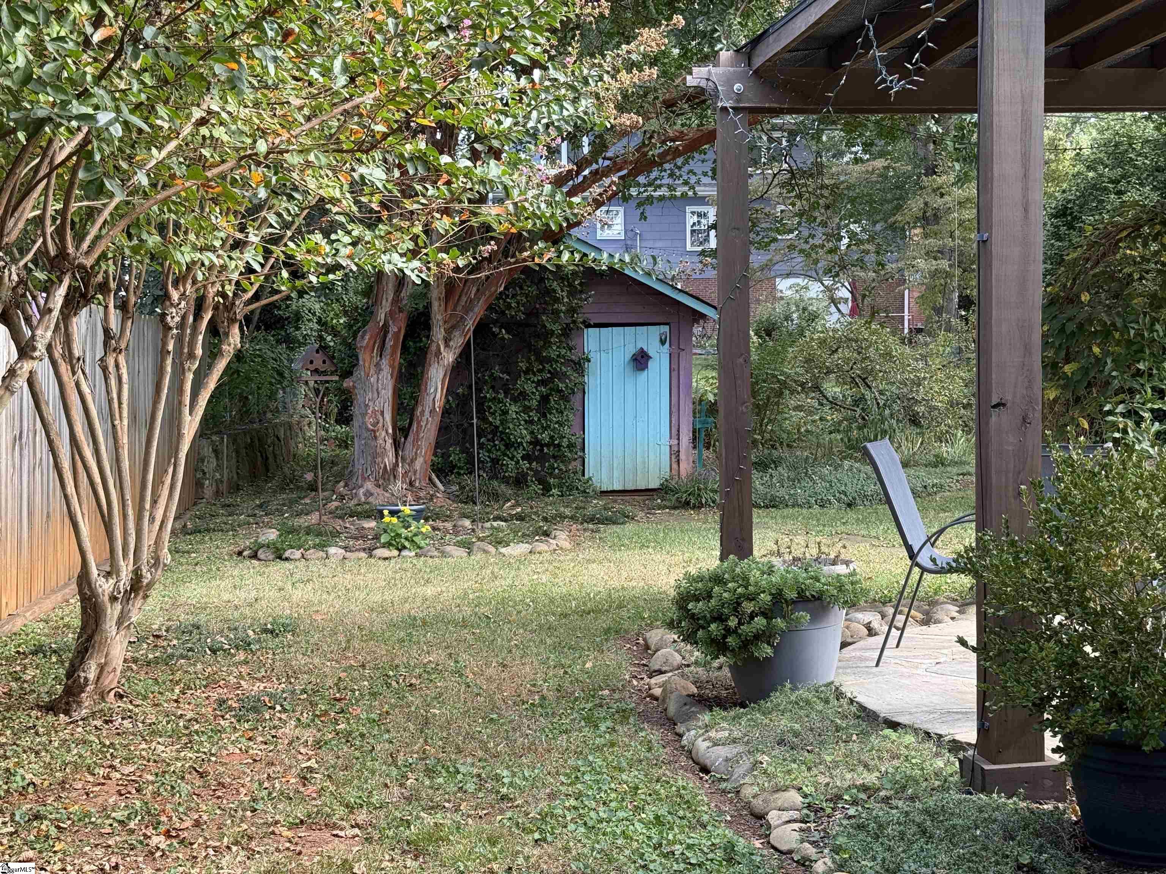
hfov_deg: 39.7
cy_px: 437
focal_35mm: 48
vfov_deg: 30.3
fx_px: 1617
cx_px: 583
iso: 64
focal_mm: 6.76
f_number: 1.78
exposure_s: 1/248
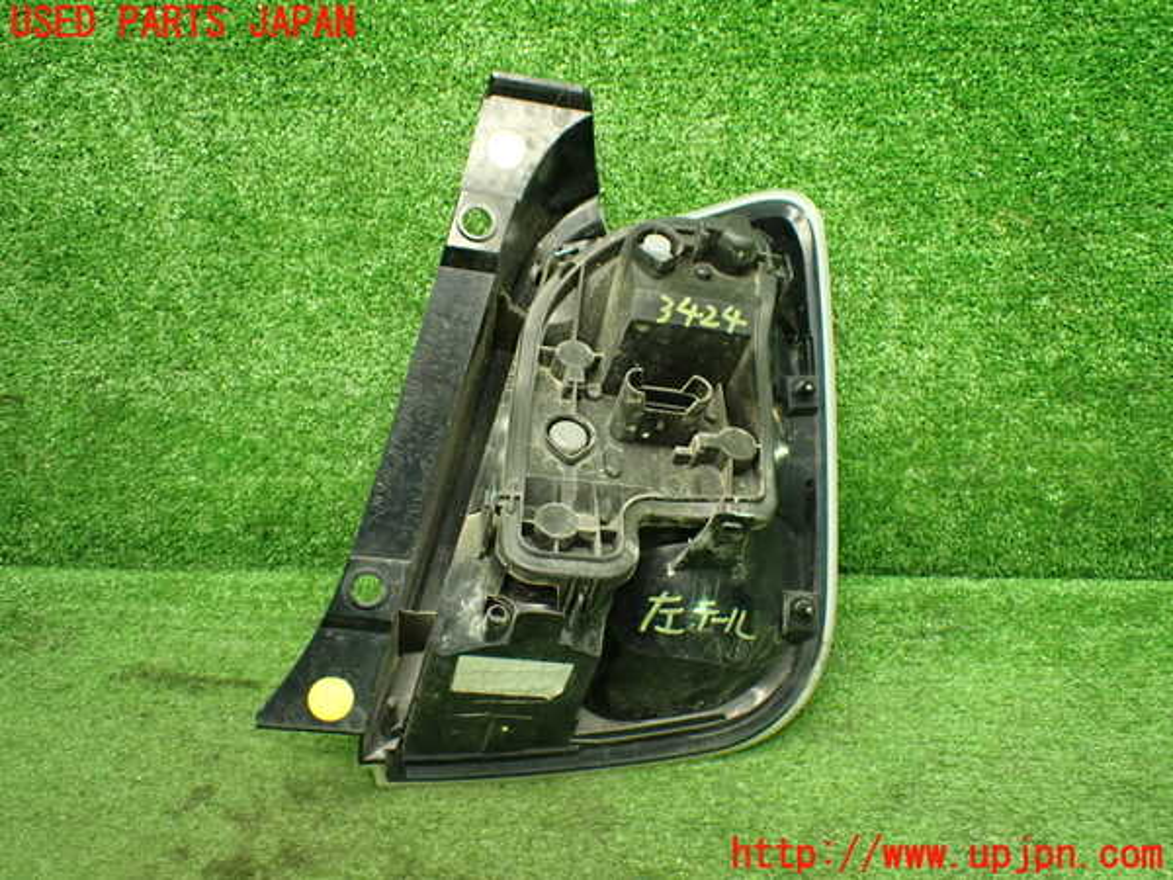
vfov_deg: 46.8
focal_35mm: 30
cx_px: 586
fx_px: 1017
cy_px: 440
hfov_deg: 60.0
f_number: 2.3
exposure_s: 1/80
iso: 800
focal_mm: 5.4
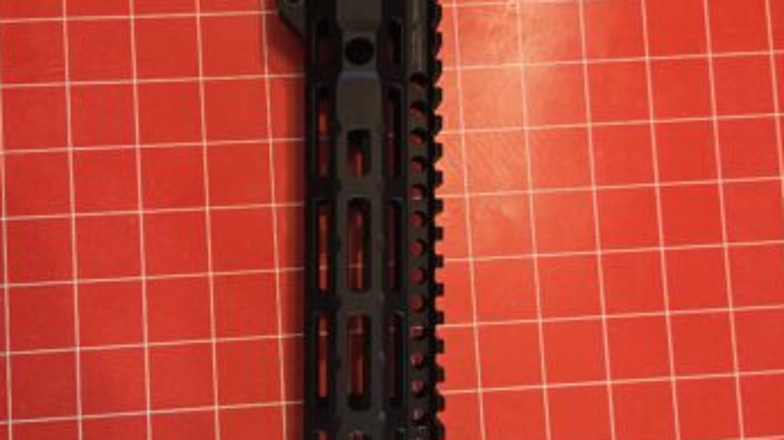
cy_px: 229
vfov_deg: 40.1
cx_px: 374
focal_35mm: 29
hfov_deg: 66.1
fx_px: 602
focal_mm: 5.4
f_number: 1.8
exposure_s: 1/120
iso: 320
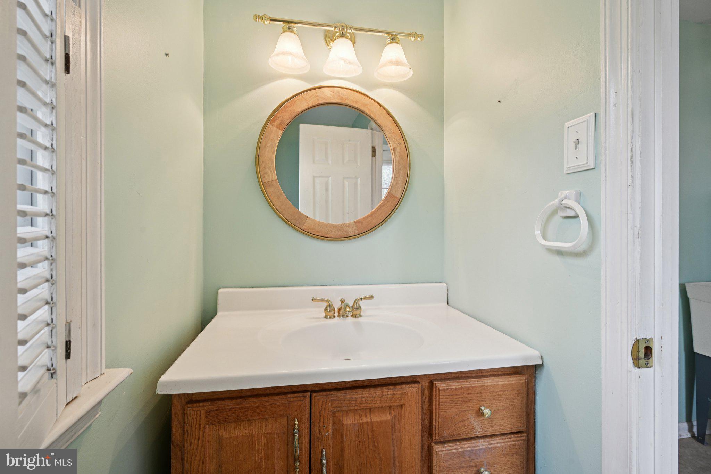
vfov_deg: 73.7
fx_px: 316
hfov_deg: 96.7
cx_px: 356
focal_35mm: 16
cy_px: 237
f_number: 8
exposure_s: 1/30
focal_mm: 16
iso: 400
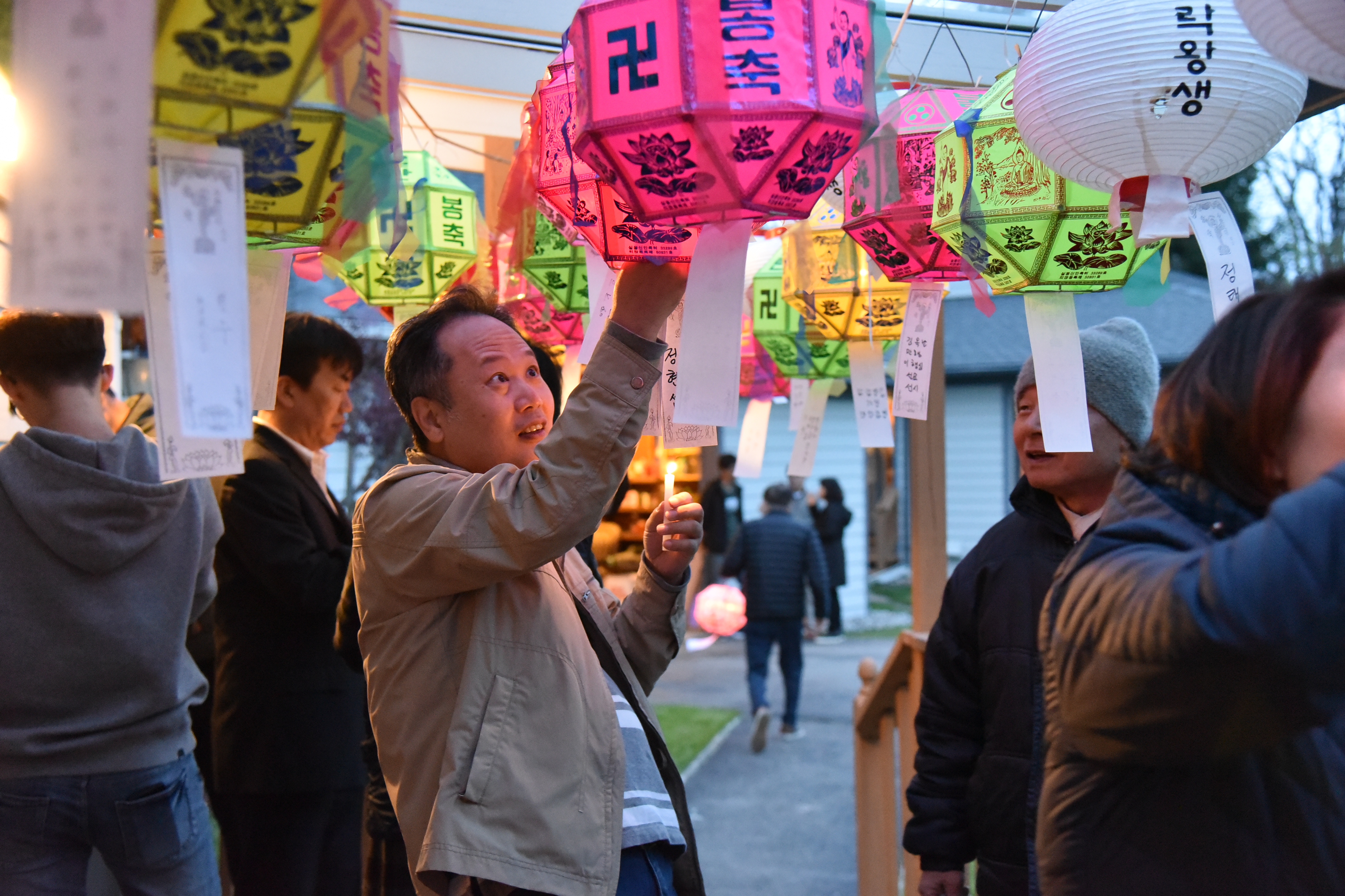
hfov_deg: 41.1
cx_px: 672
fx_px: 1793
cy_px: 448
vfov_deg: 28.1
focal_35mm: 48
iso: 10000
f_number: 4
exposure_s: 1/50
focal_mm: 48
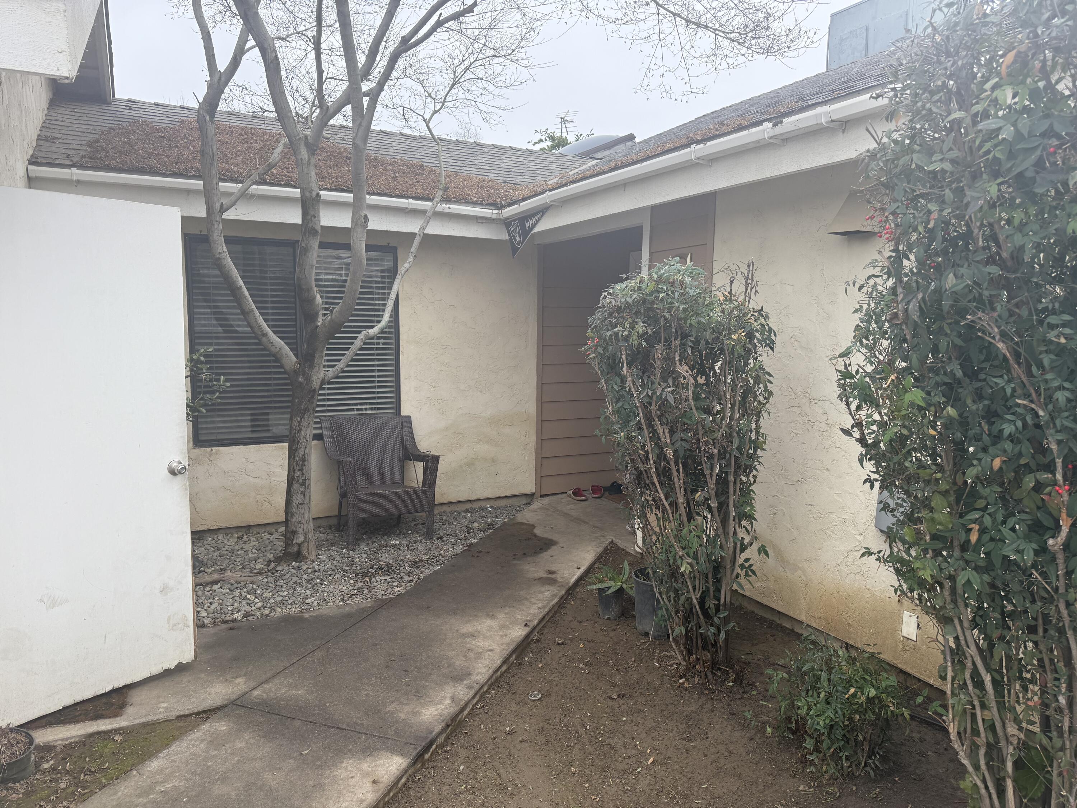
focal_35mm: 24
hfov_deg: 71.6
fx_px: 747
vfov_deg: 56.8
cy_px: 404
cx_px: 538
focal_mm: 6.76
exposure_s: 1/265
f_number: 1.78
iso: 100
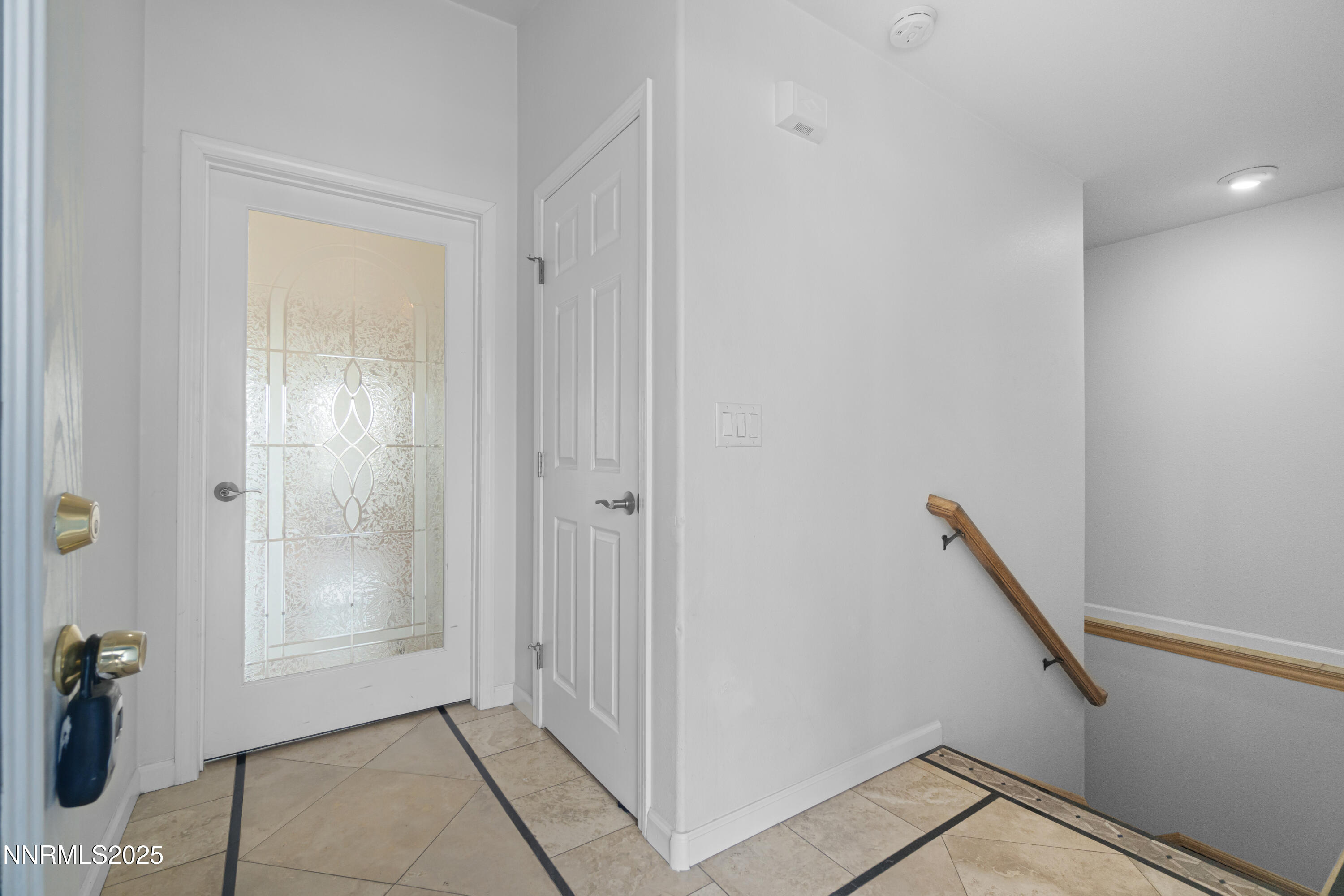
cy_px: 448
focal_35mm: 15
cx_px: 672
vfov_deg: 77.3
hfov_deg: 100.4
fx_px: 560
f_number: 7.1
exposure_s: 1/60
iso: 2500
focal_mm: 10
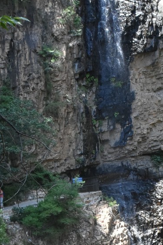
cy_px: 213
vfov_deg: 18.2
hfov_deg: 12.3
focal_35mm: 111
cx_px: 123
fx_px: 754
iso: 2000
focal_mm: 20
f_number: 9
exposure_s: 1/500
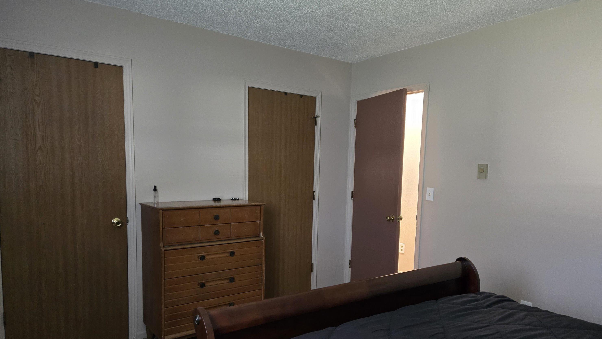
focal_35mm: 26
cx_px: 303
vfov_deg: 44.1
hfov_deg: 71.9
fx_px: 415
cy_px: 206
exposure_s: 1/60
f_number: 1.8
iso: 1250
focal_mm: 5.4
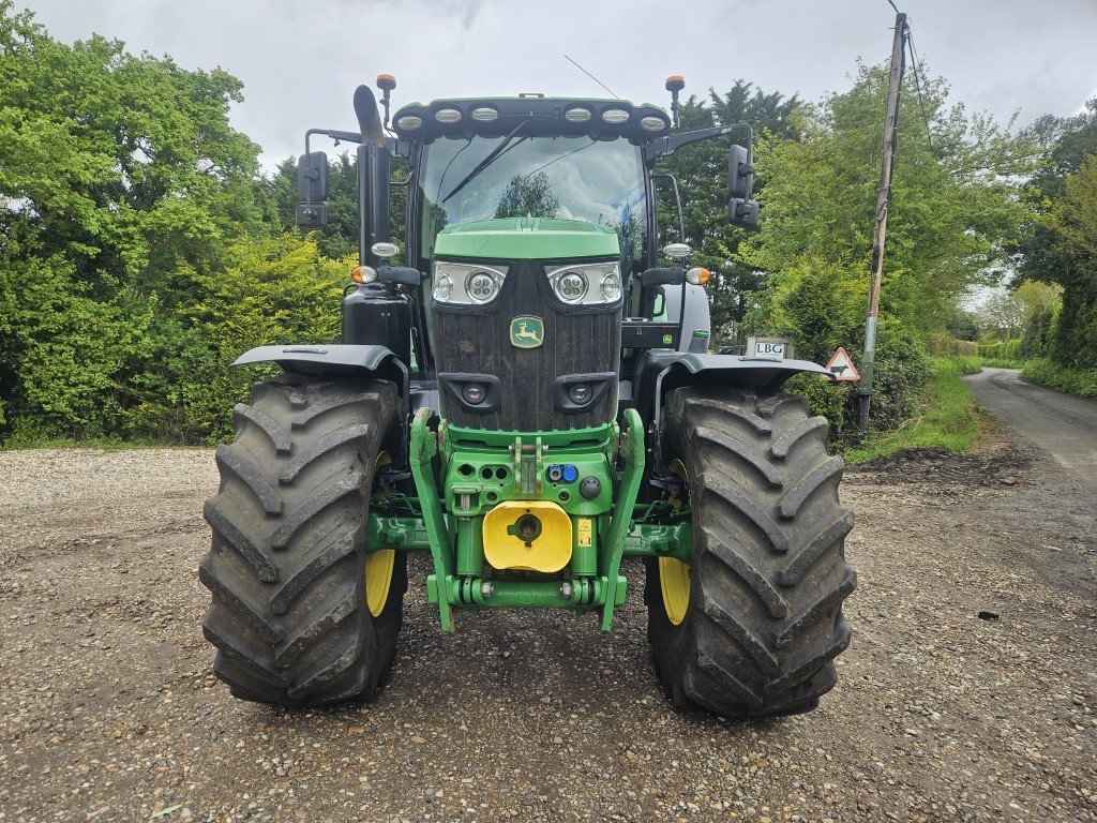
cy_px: 412
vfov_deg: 58.9
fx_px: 729
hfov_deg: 73.9
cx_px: 548
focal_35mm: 23
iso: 25
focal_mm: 5.4
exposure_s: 1/441
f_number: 1.8
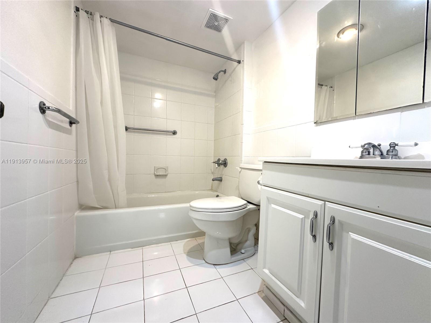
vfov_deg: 85.7
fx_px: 174
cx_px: 216
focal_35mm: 14
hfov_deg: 102.1
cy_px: 162
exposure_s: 1/120
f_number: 2.2
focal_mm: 2.22
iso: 200
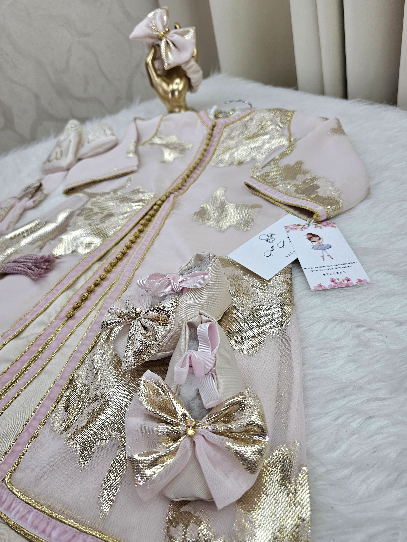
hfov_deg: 58.9
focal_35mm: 23
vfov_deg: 73.9
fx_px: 361
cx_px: 204
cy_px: 271
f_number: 1.7
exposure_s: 1/100
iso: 25
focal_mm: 6.3
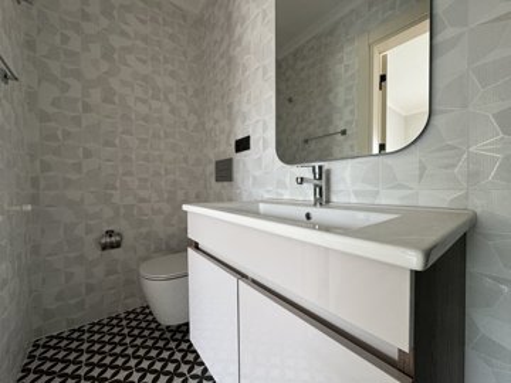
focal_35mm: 14
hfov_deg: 102.1
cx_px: 256
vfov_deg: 85.7
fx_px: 207
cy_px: 192
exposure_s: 1/99
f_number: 2.2
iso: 125
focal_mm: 2.22
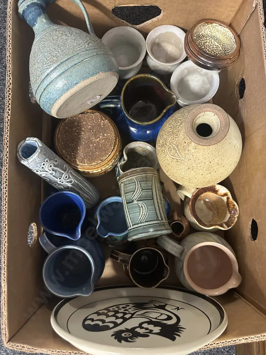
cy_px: 178
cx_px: 133
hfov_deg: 56.8
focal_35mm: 24
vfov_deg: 71.6
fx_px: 246
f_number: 1.78
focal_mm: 6.86
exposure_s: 1/33
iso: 640
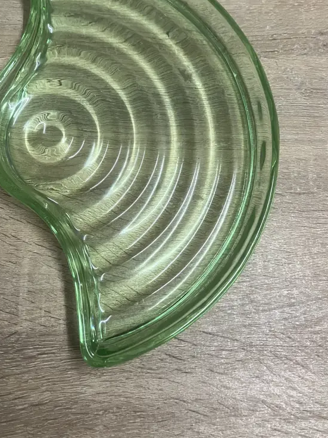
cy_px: 162
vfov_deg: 47.4
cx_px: 124
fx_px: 493
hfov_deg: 36.6
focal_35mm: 39
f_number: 1.8
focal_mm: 3.99
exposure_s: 1/50
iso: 250
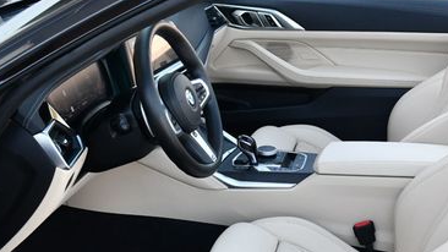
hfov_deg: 31.3
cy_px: 174
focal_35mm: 66
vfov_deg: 18.2
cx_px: 335
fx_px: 784
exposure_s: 1/250
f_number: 4.5
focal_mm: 18
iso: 400
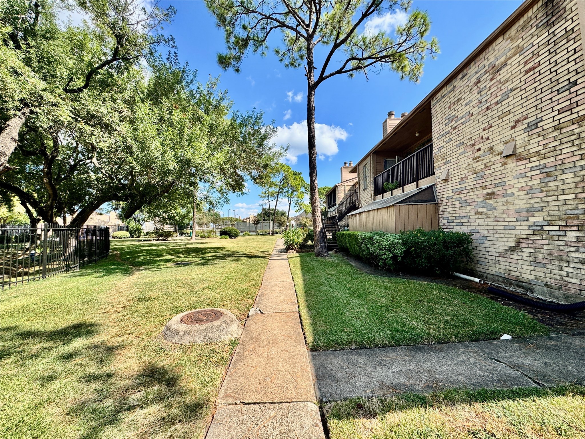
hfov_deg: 102.1
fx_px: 237
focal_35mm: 14
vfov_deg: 85.7
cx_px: 292
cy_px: 220
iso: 50
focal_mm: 2.22
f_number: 2.2
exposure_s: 1/1126
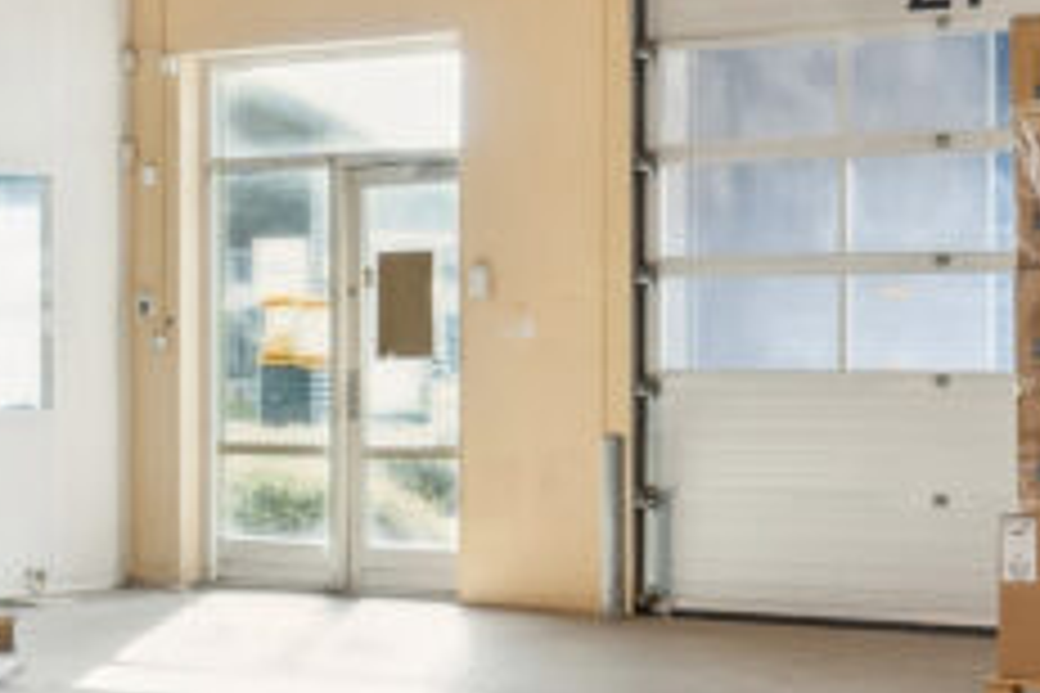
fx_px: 2741
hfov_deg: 21.2
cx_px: 869
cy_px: 353
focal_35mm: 95
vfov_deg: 14.4
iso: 200
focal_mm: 16.5
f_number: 8
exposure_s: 1/10
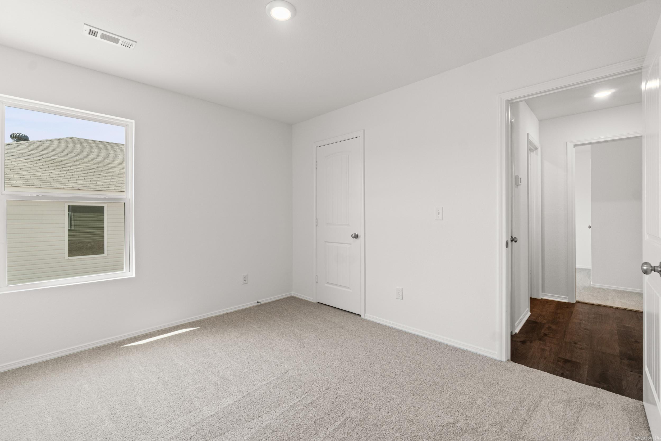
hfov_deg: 100.4
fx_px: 275
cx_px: 330
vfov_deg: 77.3
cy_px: 220
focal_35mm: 15
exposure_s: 1/8
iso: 250
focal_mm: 10
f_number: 9
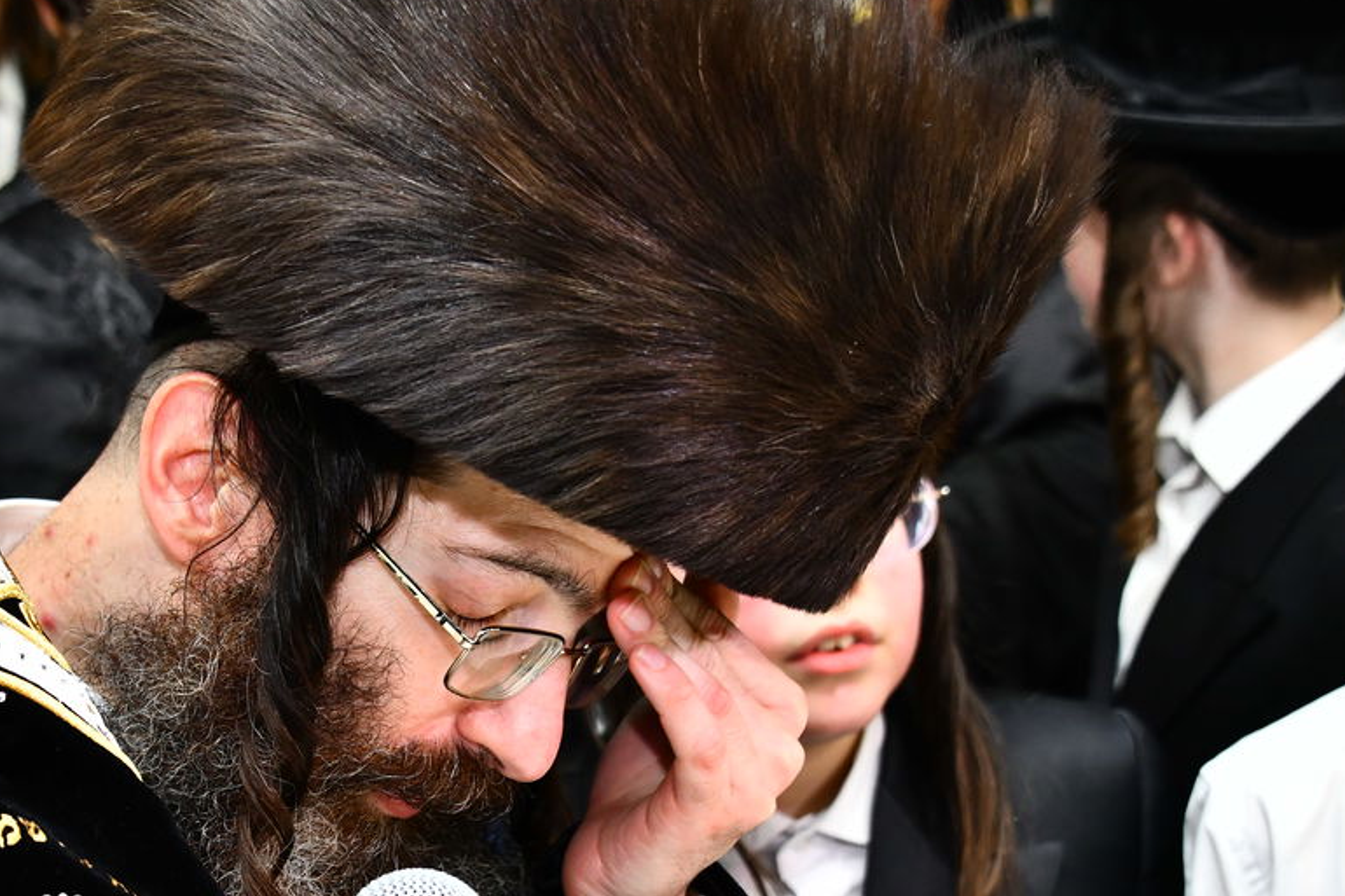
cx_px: 412
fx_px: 3735
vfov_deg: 13.6
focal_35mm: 100
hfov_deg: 20.3
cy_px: 705
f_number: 5.6
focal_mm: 55
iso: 1000
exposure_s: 1/125
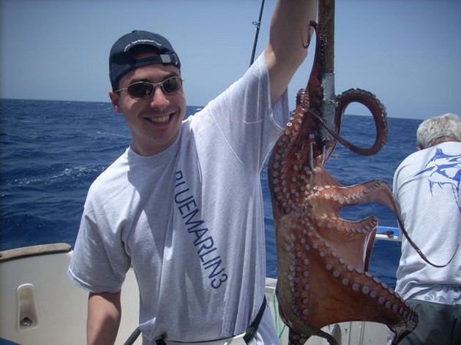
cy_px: 172
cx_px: 230
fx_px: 493
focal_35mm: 37
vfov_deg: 38.6
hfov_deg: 50.2
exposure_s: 1/369
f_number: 5.6
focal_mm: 6.2
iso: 64
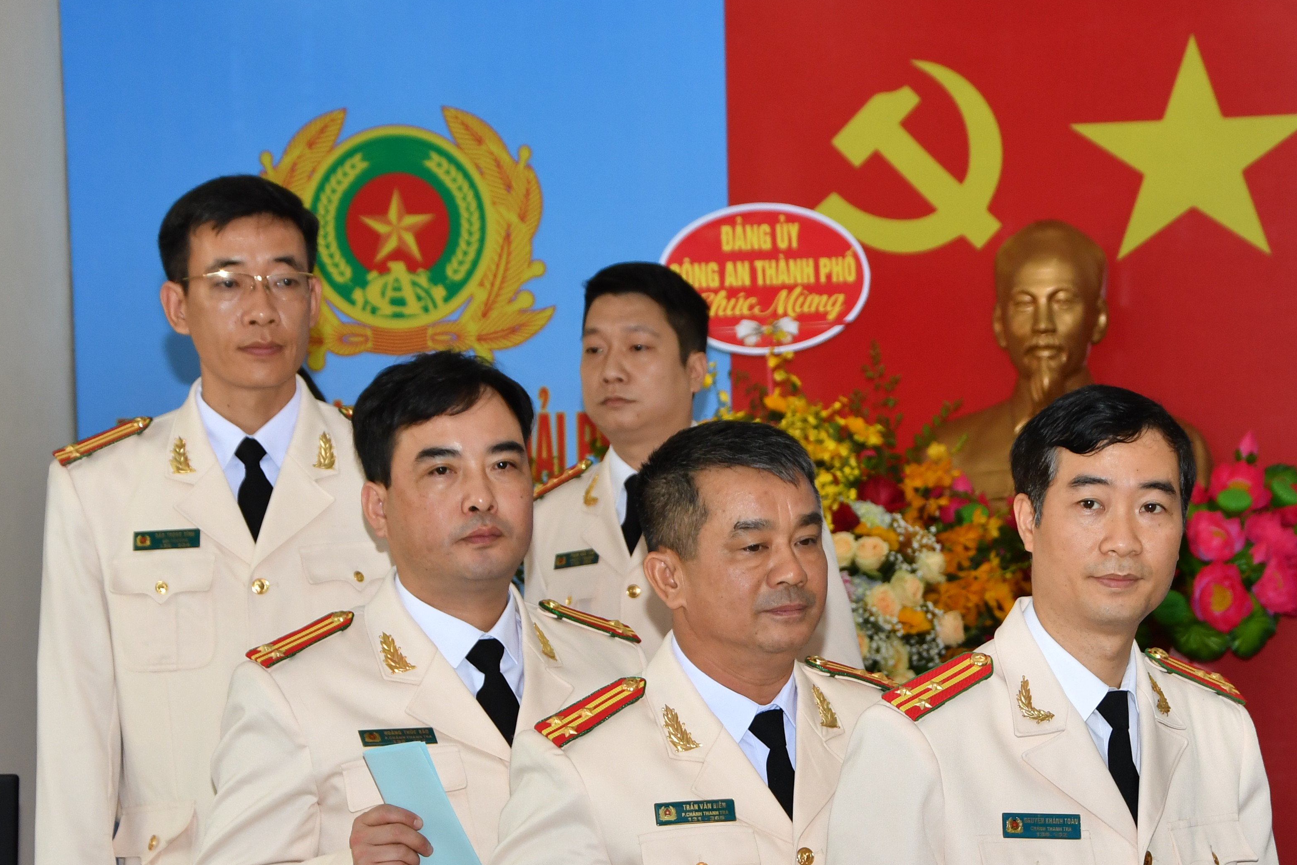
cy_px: 668
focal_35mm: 134
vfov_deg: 10.2
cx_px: 917
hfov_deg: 15.3
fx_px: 4828
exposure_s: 1/200
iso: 640
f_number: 6.3
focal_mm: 50
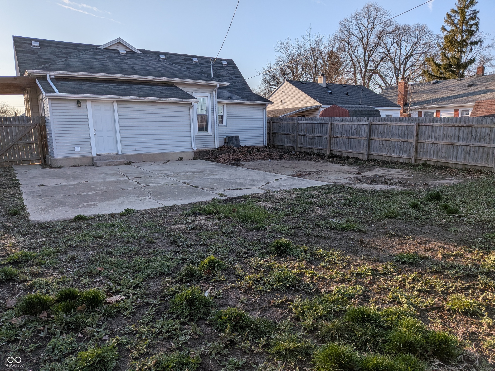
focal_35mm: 24
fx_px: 343
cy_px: 186
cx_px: 248
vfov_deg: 56.8
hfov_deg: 71.6
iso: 25
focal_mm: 4.53
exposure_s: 1/1692
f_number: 1.7
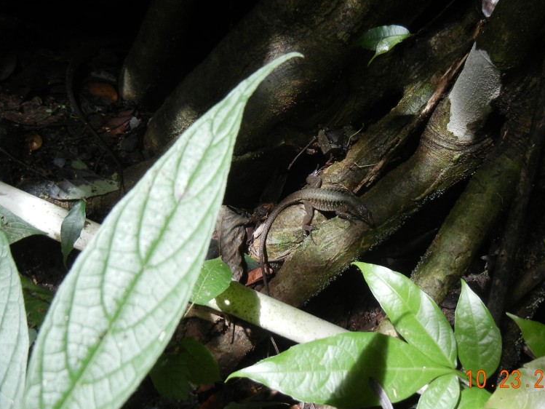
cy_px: 158
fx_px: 646
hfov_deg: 45.6
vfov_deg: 35.0
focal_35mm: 41
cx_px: 321
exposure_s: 1/219
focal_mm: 5.4
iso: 160
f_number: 3.5
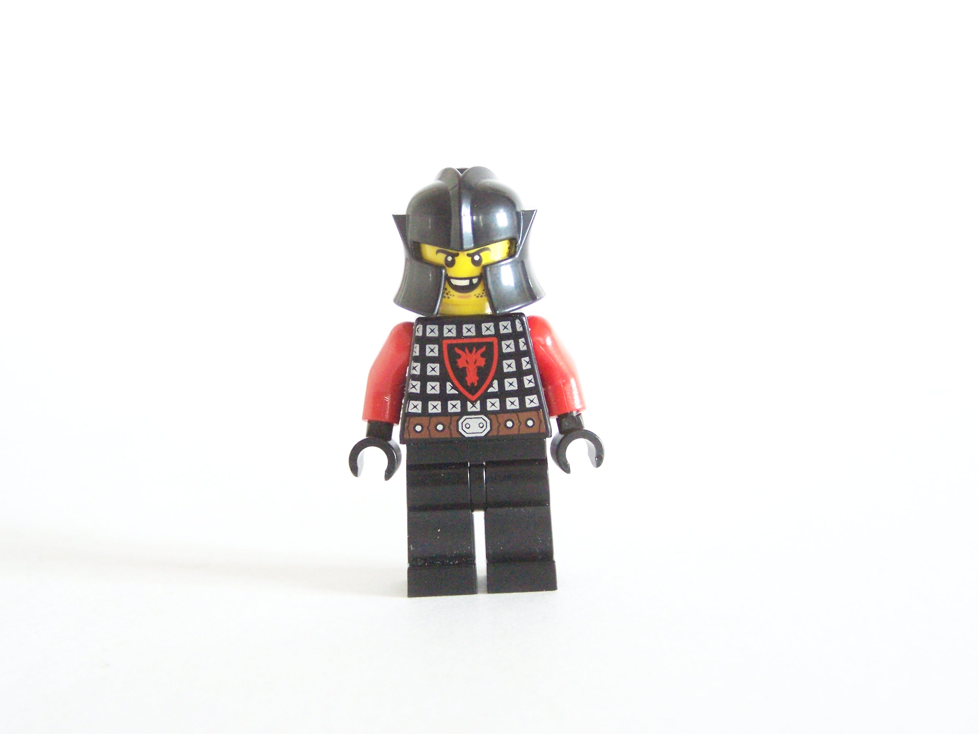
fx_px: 1810
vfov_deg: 22.9
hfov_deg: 30.3
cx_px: 490
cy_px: 367
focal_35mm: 64
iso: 400
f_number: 3.2
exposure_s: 1/3
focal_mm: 10.7
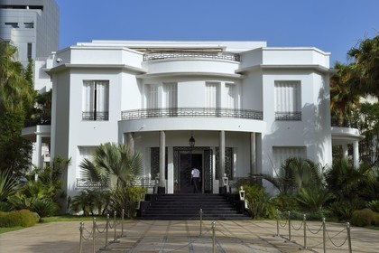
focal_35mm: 55
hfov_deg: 36.2
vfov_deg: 24.6
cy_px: 126
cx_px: 190
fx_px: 579
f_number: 22
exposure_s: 1/80
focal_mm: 55
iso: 200
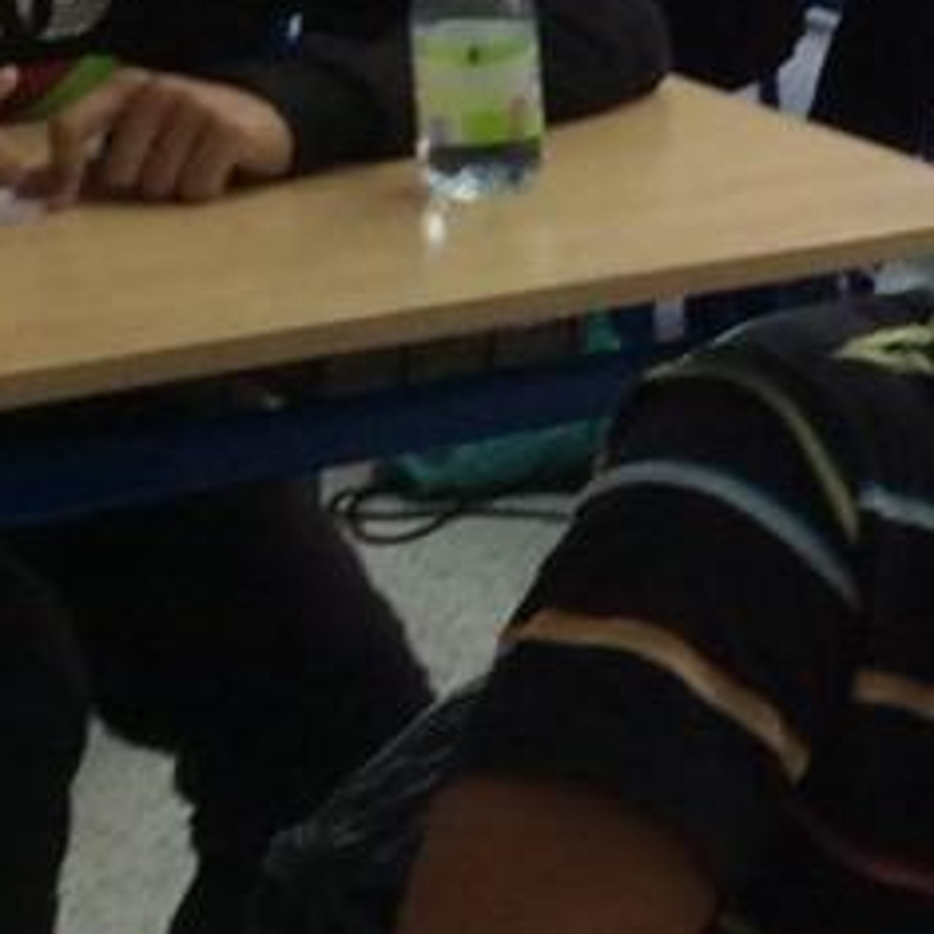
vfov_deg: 10.8
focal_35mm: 161
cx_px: 2007
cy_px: 304
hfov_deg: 9.9
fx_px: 4915
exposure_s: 1/25
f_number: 2.4
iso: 32
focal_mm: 3.3
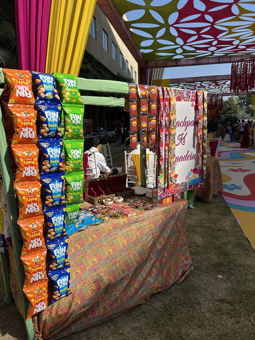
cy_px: 170
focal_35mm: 26
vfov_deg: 67.3
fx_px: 255
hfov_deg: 53.1
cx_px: 128
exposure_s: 1/3968
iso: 50
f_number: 1.5
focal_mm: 5.7
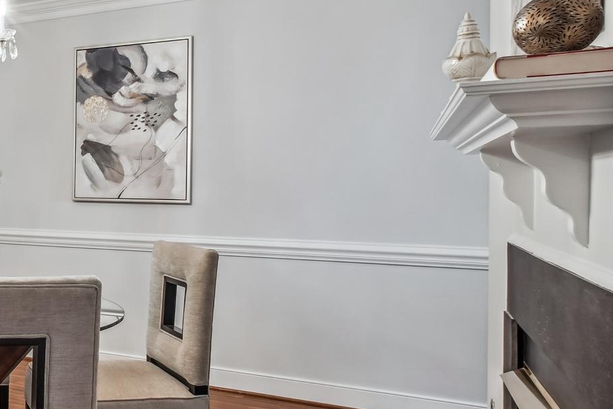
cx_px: -59
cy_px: 197
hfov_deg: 41.4
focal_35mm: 37
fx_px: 632
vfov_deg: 35.8
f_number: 8
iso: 500
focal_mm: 11
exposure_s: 1/13
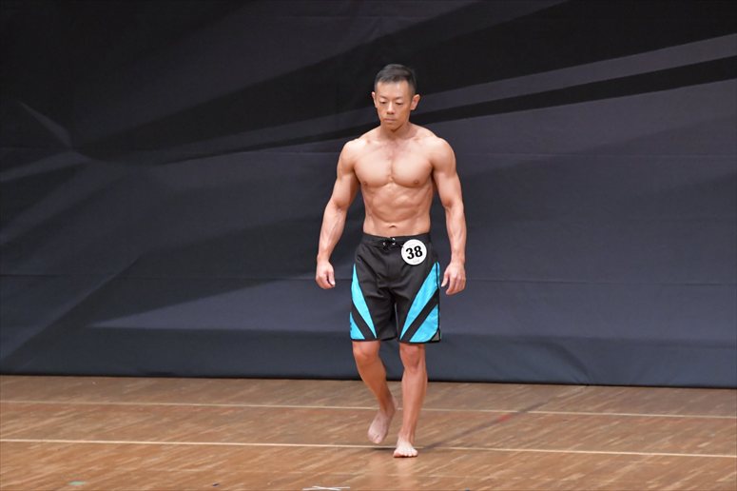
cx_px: 368
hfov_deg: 6.9
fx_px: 6139
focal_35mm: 300
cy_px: 246
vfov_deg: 4.6
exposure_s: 1/400
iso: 6400
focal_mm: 200
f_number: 5.6
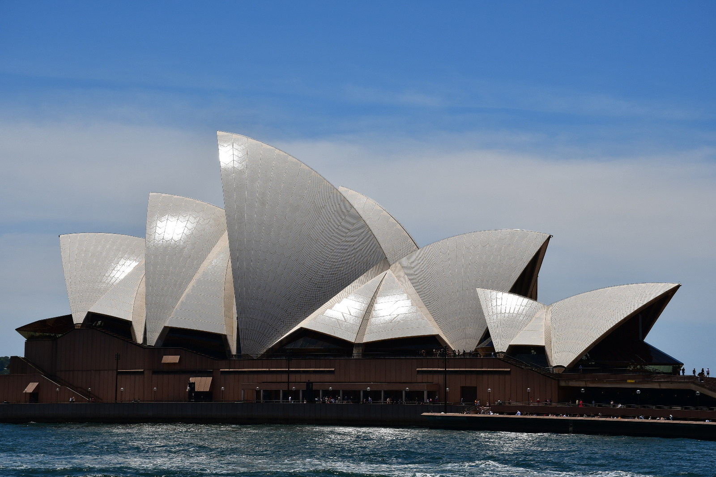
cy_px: 238
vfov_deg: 17.5
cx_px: 358
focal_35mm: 78
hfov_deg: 26.0
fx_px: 1551
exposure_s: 1/500
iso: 110
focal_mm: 52
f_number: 11
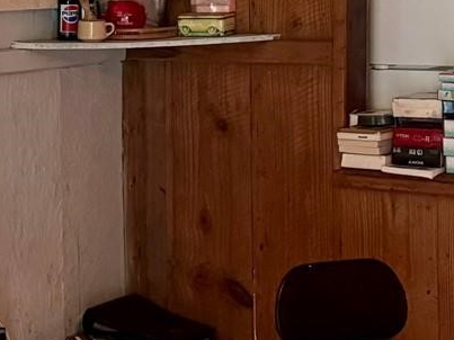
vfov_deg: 12.1
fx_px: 1600
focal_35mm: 122
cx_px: 65
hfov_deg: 16.0
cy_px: 39
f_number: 1.78
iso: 500
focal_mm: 6.76
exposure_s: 1/60
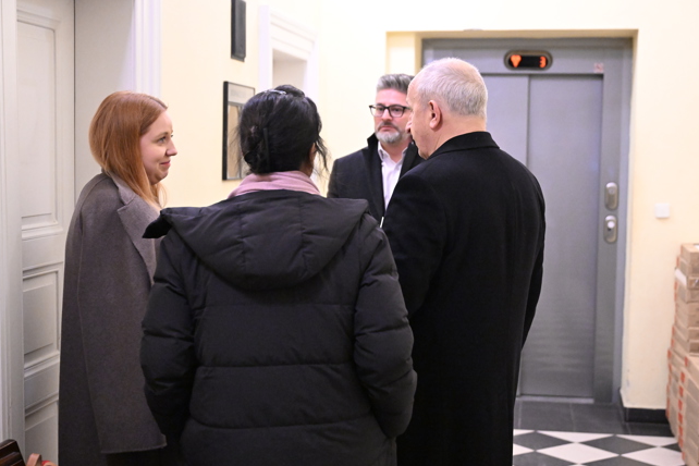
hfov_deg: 35.1
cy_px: 248
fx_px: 1107
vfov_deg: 23.8
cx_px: 351
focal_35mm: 57
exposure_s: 1/320
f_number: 3.5
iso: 8000
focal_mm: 53
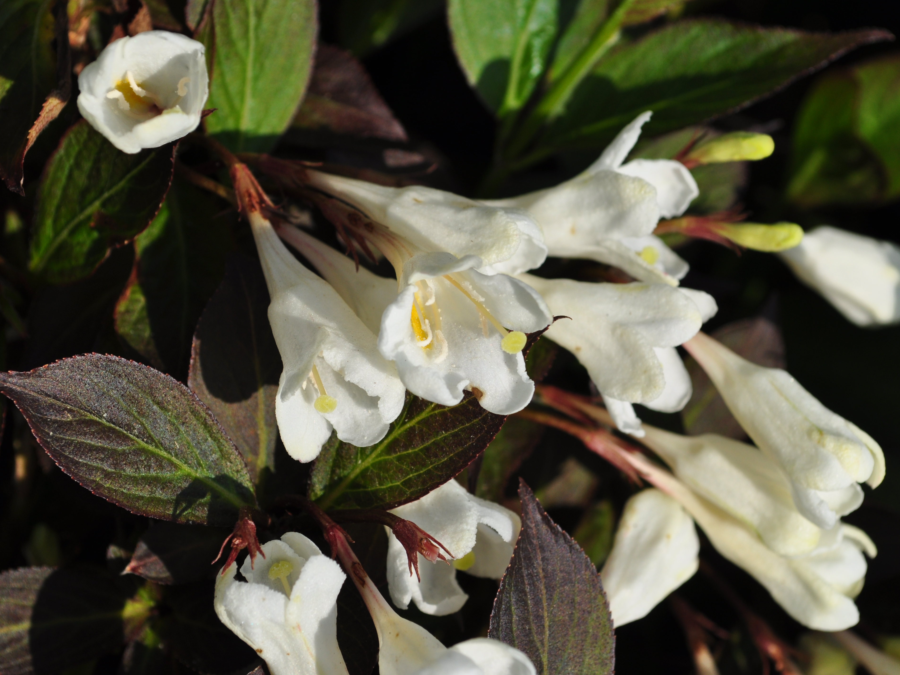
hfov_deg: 21.9
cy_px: 338
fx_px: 2328
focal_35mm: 90
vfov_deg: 16.5
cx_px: 500
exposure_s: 1/400
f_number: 11
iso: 200
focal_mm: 55
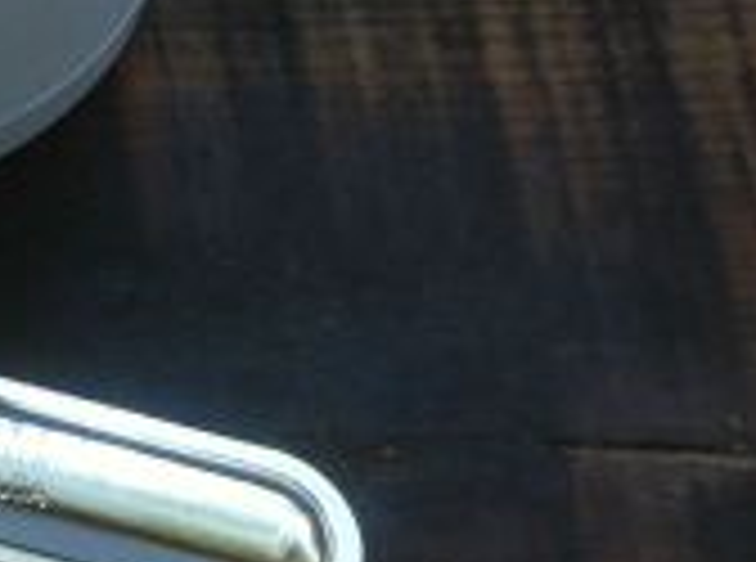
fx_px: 3637
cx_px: -621
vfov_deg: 8.8
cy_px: -81
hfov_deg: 11.0
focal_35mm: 167
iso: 80
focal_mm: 3.85
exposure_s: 1/40
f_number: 2.8
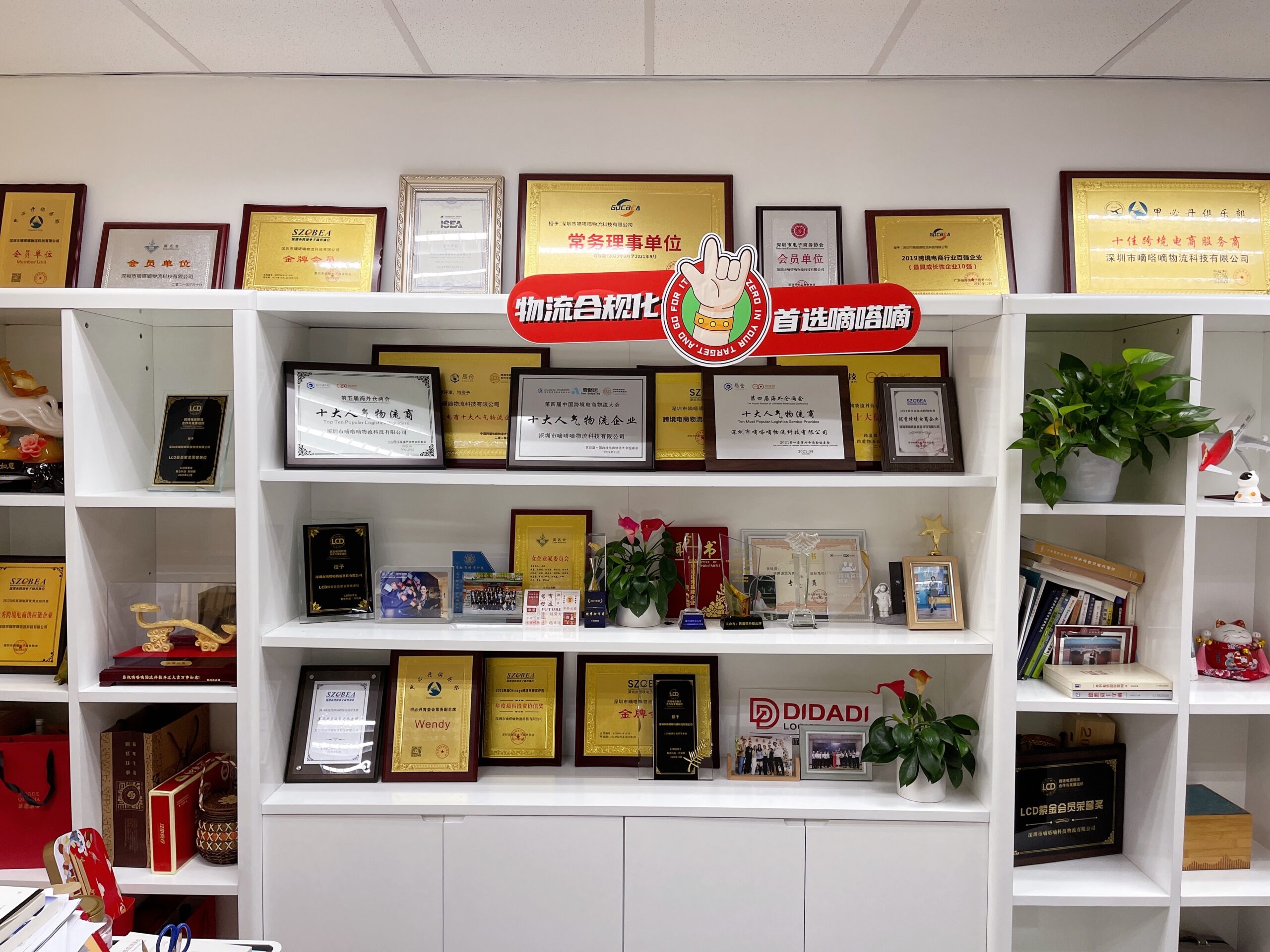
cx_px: 635
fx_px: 954
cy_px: 476
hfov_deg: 67.3
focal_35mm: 26
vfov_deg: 53.1
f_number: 1.6
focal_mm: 5.1
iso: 125
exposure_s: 1/100
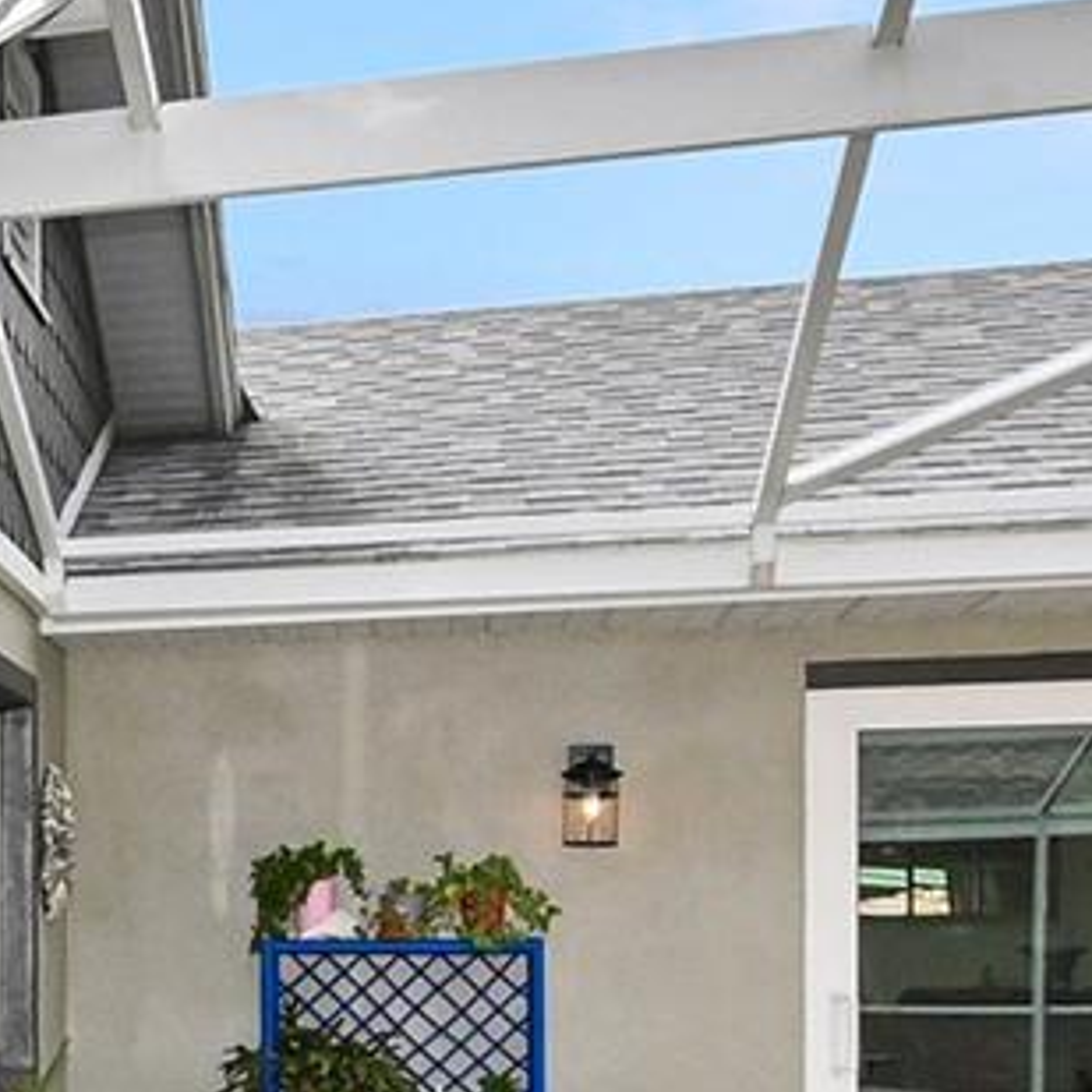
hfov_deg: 21.8
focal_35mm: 66
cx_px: -541
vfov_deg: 25.2
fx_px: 2356
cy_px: 1004
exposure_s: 1/200
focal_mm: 10
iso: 800
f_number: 20
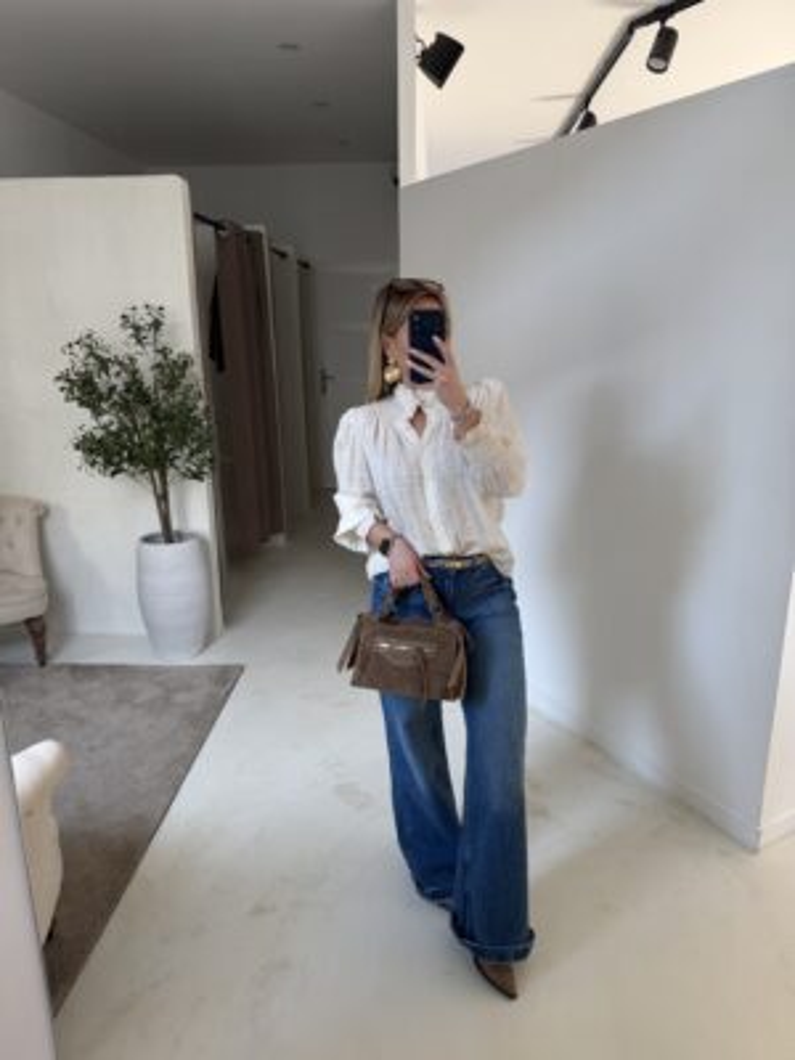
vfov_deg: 71.6
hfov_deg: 56.8
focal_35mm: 24
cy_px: 530
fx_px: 735
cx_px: 398
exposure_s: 1/121
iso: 125
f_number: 1.78
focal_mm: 6.76
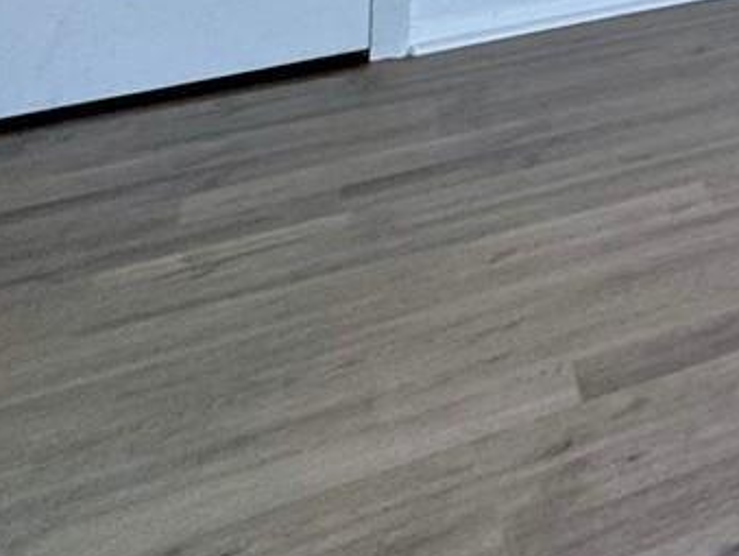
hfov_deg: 19.6
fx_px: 1410
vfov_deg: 16.3
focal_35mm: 66
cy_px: -600
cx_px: 1406
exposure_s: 1/120
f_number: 2.2
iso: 64
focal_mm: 2.22
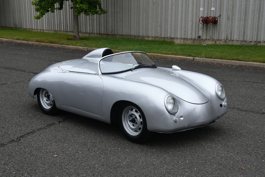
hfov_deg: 41.9
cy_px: 90
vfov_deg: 28.6
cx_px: 134
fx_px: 346
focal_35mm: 47
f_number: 8
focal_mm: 46
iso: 250
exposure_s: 1/250
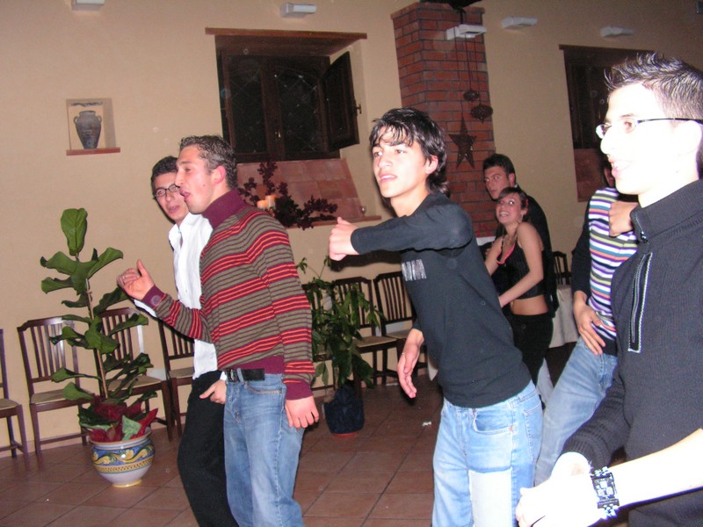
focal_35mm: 36
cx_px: 352
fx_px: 731
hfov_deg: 51.4
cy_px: 264
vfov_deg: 39.7
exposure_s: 1/40
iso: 200
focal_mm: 6
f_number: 3.2
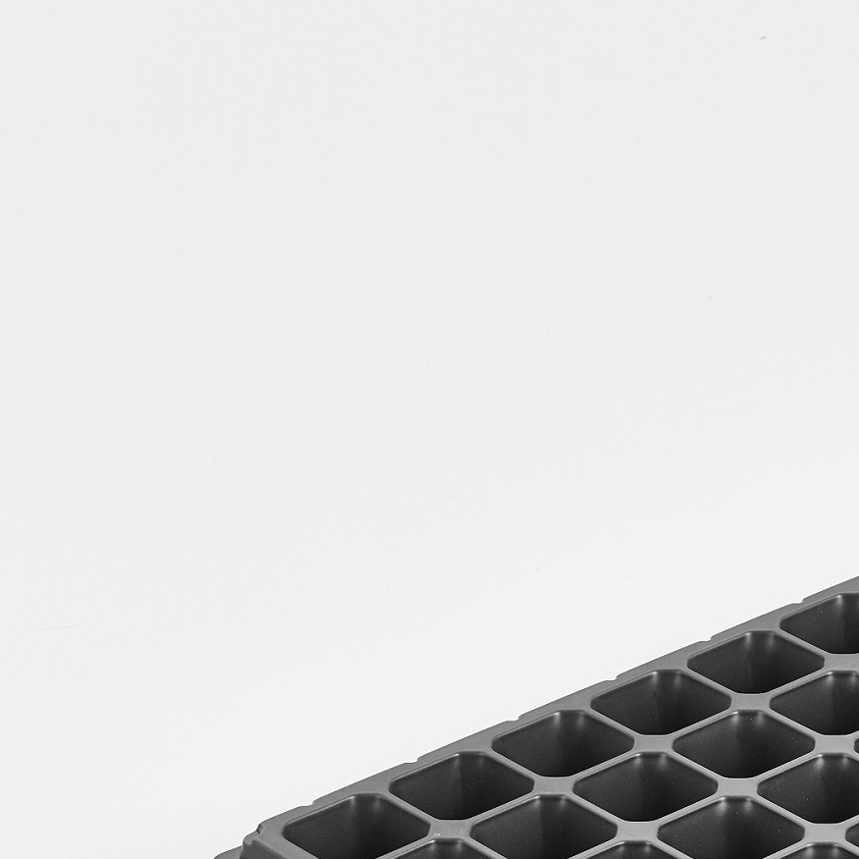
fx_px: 4773
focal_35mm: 170
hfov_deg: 10.1
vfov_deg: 10.2
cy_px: 802
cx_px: 1091
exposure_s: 1/80
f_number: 14
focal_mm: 70
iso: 100
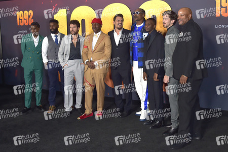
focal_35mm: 31
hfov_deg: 60.3
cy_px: 76
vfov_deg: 42.3
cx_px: 114
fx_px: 196
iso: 1000
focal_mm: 31
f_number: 6.3
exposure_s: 1/250
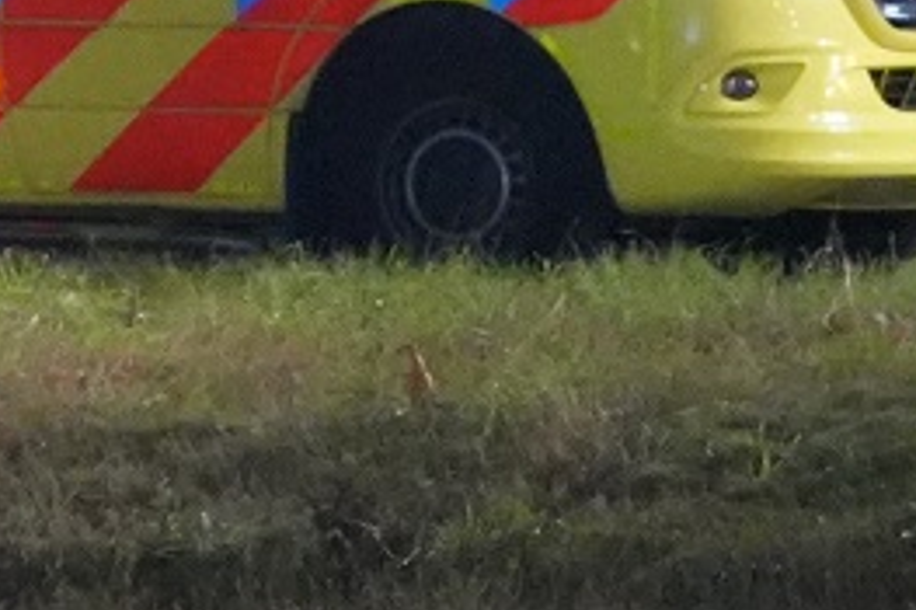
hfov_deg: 1.4
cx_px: -205
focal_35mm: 1462
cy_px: 1377
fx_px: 37175
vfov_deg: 0.9
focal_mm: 200
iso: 12800
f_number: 4
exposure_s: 1/100
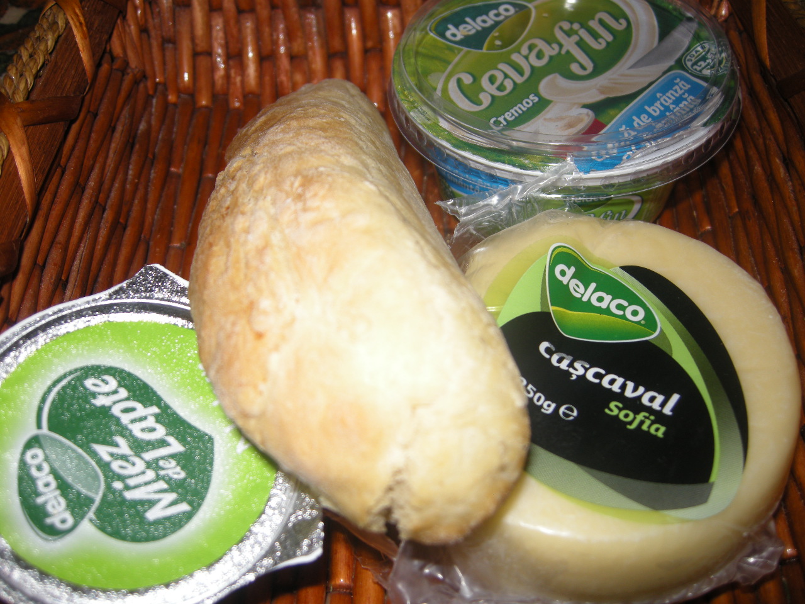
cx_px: 402
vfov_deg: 40.7
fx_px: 814
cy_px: 302
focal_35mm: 35
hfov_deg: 52.6
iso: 64
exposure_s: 1/60
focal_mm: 7.5
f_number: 2.7
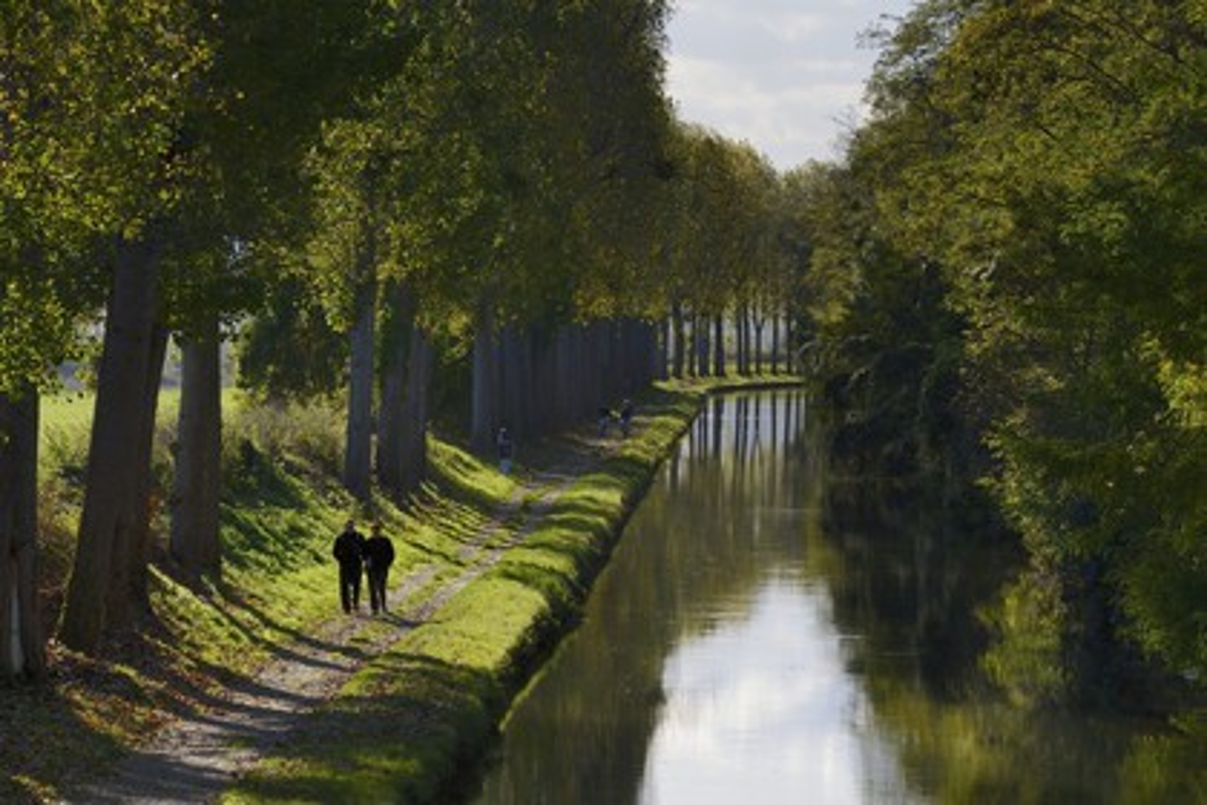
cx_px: 604
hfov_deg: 10.3
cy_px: 402
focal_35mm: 200
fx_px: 6705
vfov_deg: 6.9
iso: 200
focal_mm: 200
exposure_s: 1/250
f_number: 11
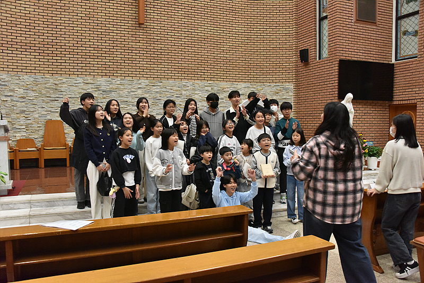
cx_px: 212
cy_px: 142
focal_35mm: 28
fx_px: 330
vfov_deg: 46.4
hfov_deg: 65.5
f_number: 5.6
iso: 6400
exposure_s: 1/125
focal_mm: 28
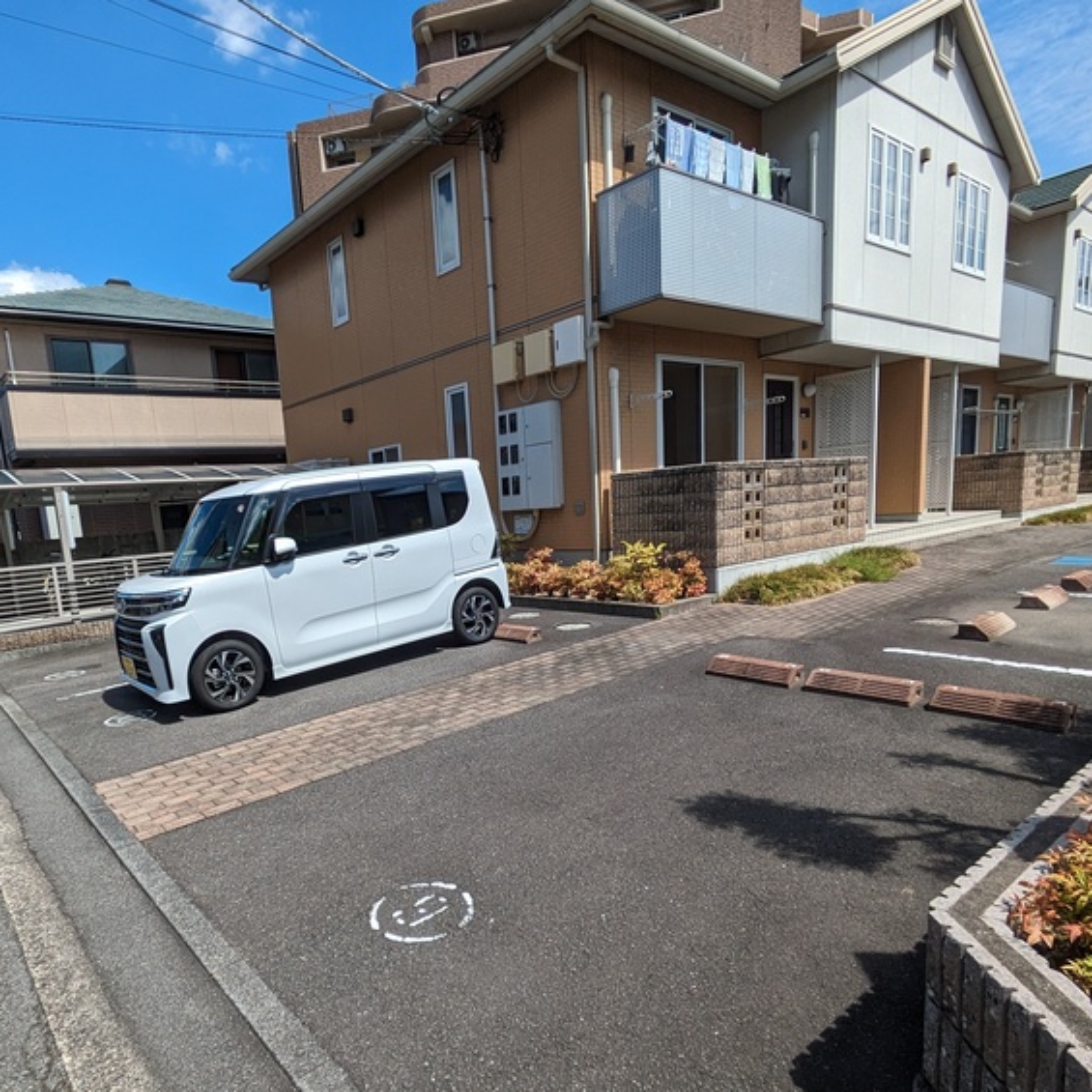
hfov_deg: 71.1
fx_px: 749
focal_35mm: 21
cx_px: 418
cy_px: 632
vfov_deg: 71.7
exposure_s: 1/1504
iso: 44
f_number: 2.2
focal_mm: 1.83
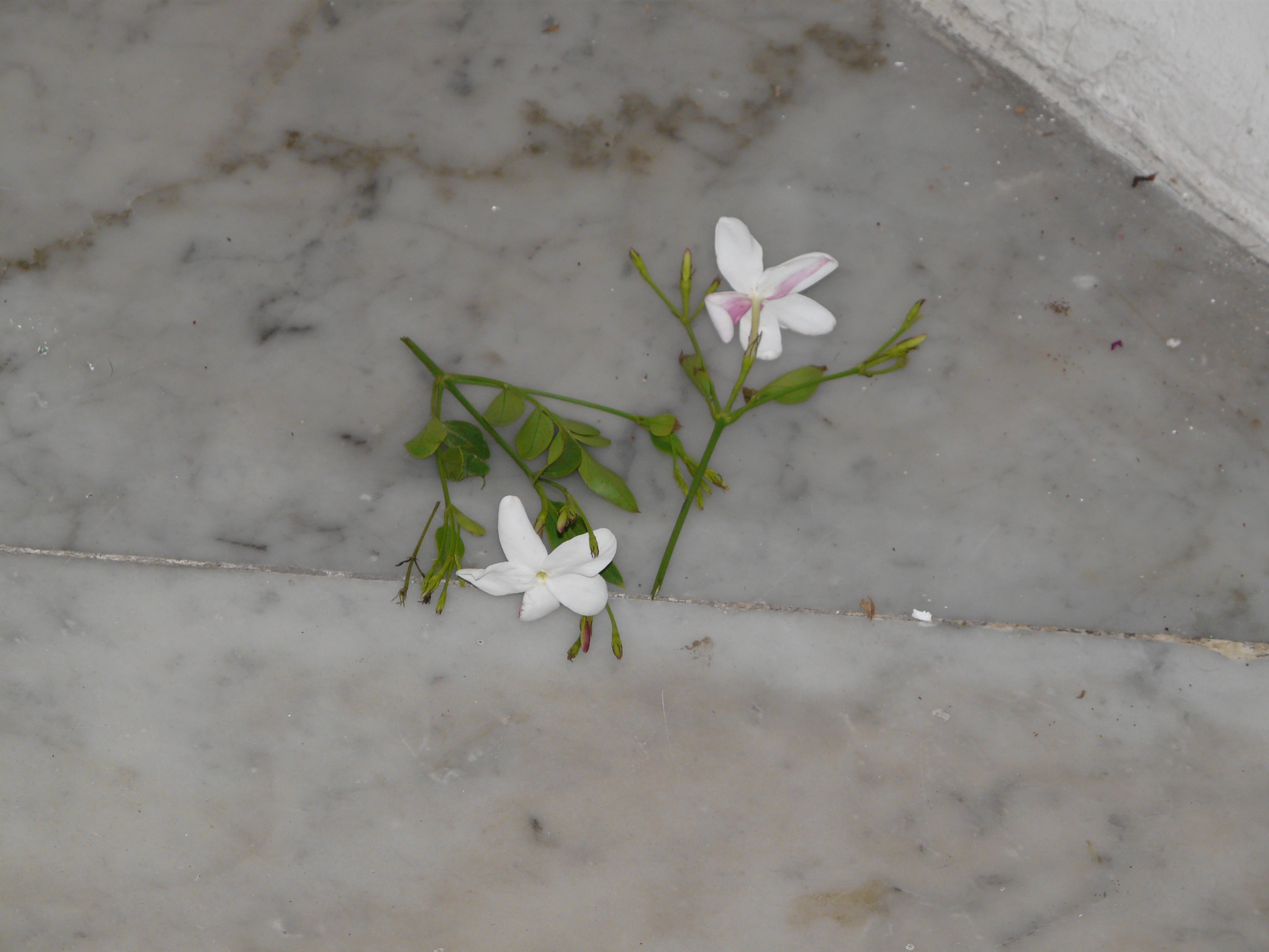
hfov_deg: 8.0
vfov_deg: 6.0
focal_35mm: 248
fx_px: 9092
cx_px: 634
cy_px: 476
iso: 100
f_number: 3.6
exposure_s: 1/80
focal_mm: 40.8
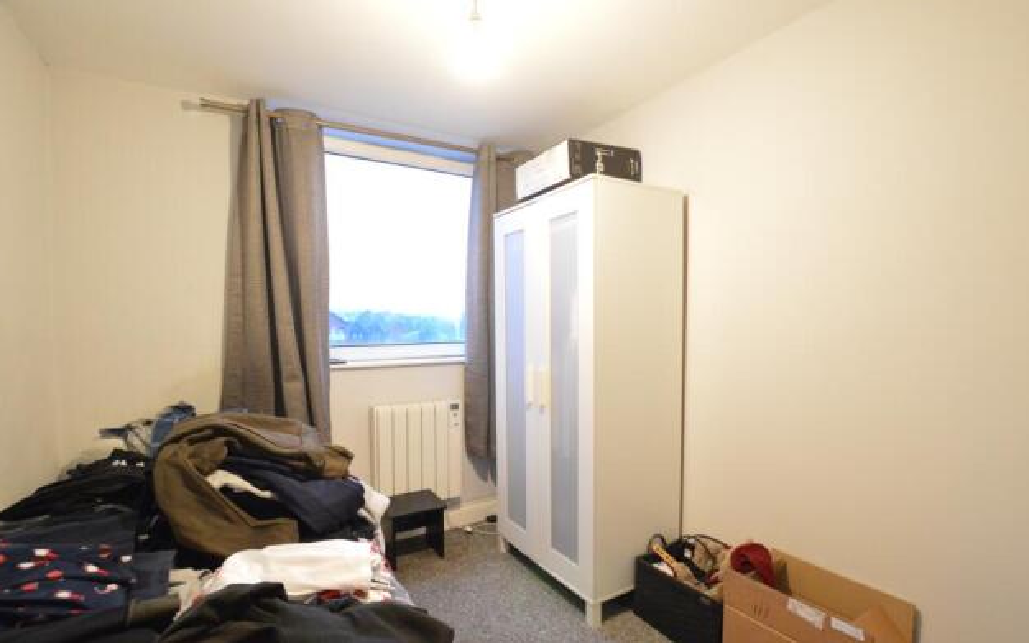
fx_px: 449
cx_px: 526
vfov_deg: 71.1
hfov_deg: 97.8
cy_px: 345
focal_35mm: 16
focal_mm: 10
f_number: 5
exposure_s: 1/25
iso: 3200
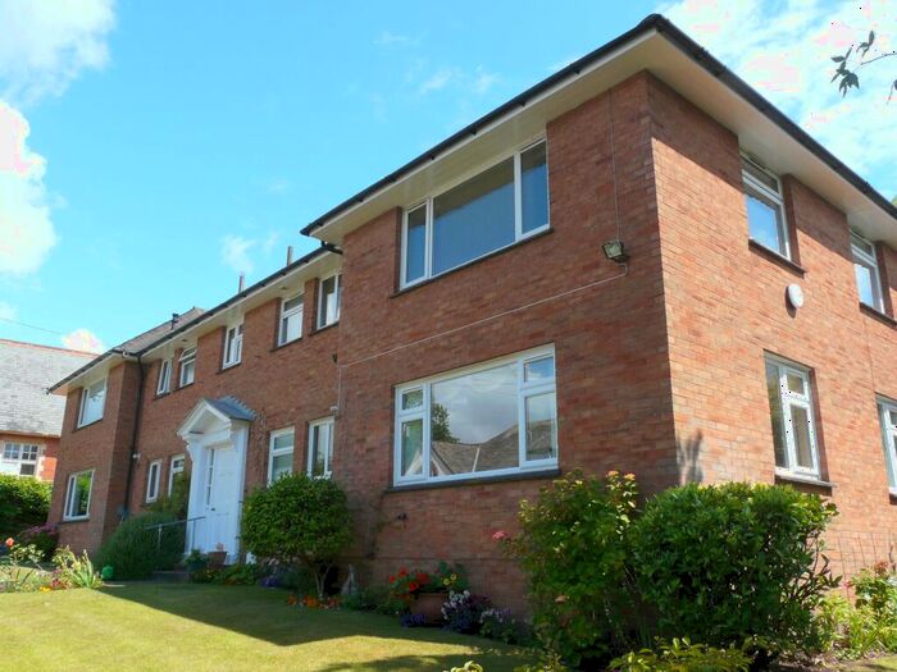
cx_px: 448
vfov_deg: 49.7
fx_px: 726
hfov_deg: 63.4
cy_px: 336
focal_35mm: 28
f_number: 5.6
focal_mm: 4.6
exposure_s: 1/200
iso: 100
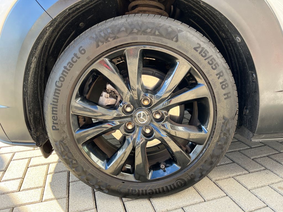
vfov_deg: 53.1
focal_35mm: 26
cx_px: 142
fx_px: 213
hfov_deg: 67.3
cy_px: 106
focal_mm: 5.1
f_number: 1.6
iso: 64
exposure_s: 1/148
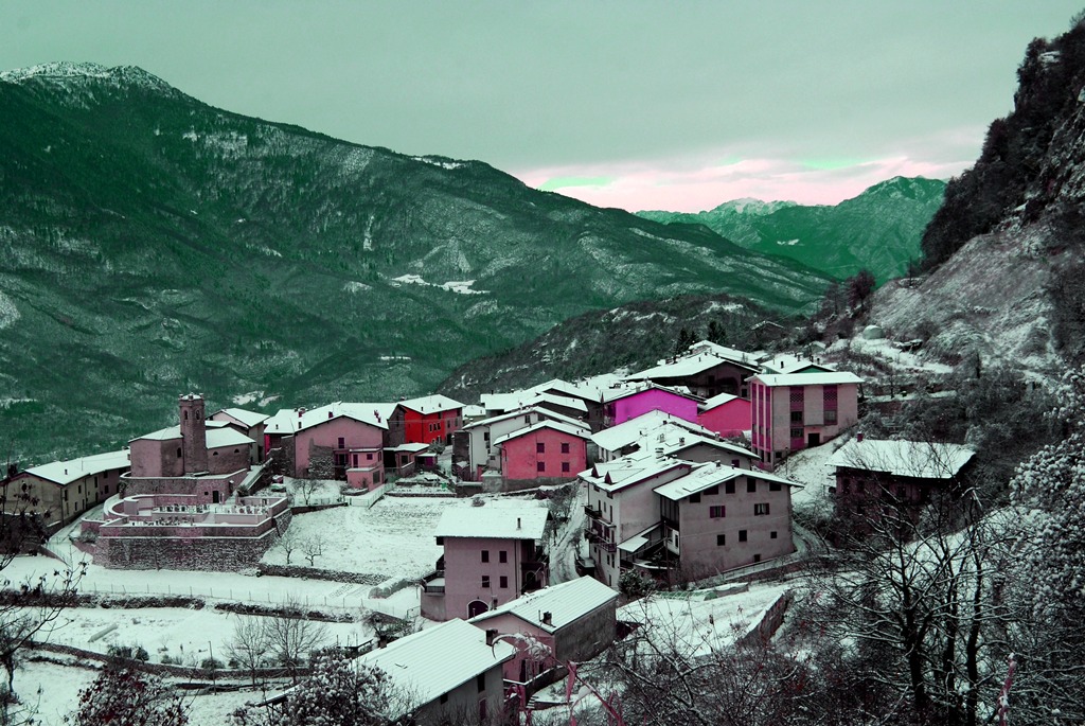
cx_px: 542
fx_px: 1448
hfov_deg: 41.1
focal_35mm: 48
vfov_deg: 28.1
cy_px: 363
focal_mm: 32
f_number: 9
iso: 400
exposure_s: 1/320
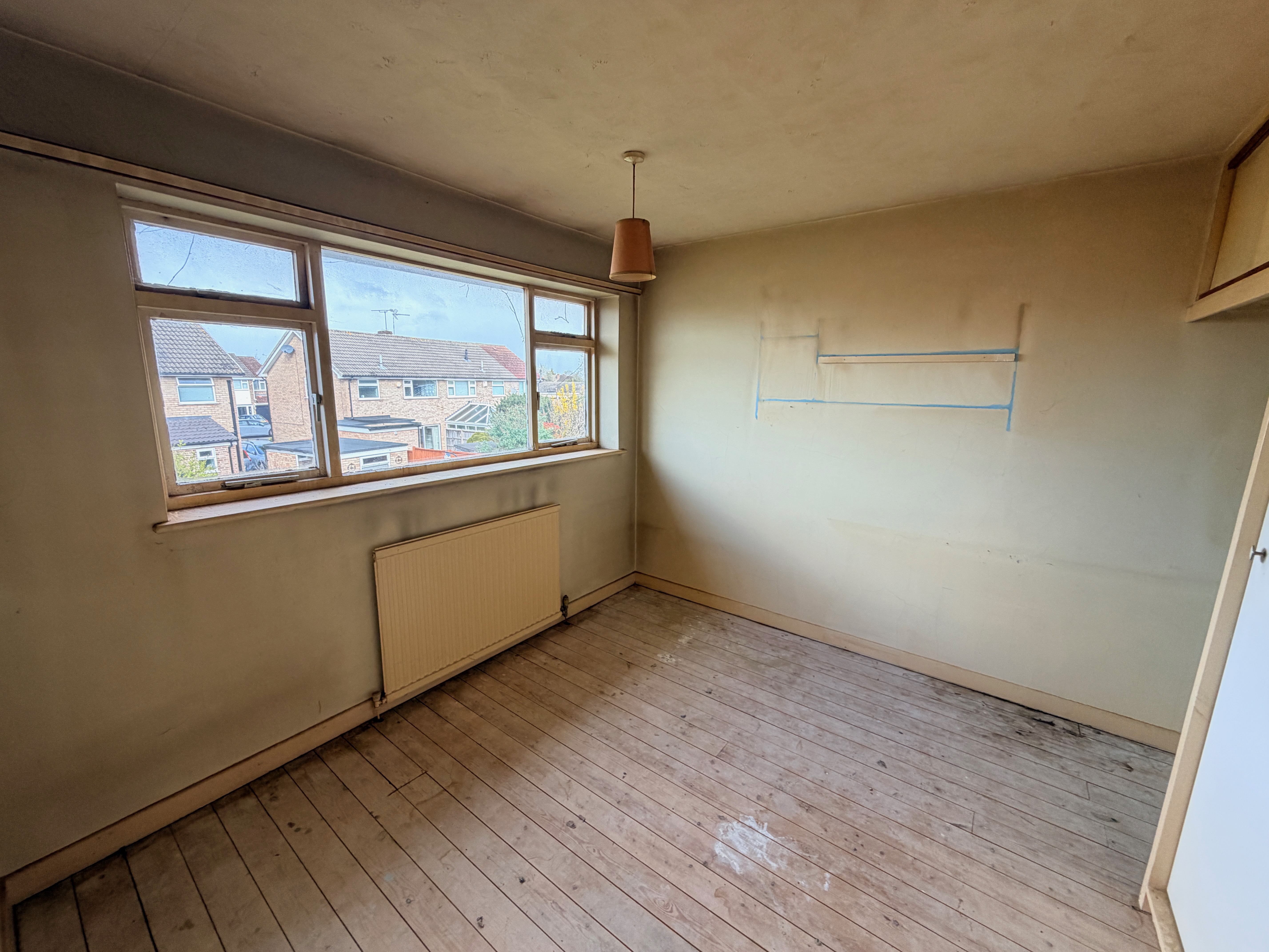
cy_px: 476
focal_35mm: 14
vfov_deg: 85.7
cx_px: 634
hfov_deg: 102.1
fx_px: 513
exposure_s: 1/121
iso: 125
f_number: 2.2
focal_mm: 2.22
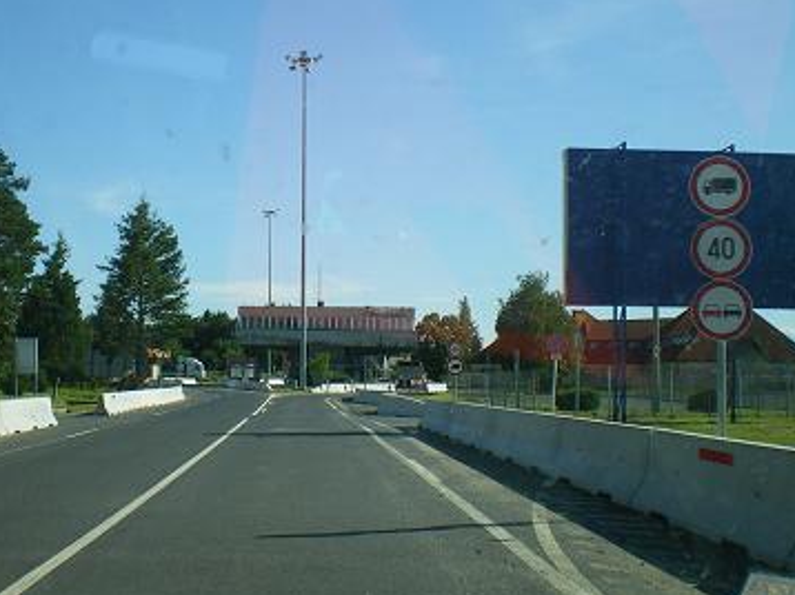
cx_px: 271
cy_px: 315
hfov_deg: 37.2
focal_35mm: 51
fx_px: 1170
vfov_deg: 28.5
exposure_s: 1/320
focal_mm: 6.3
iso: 64
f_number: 4.6
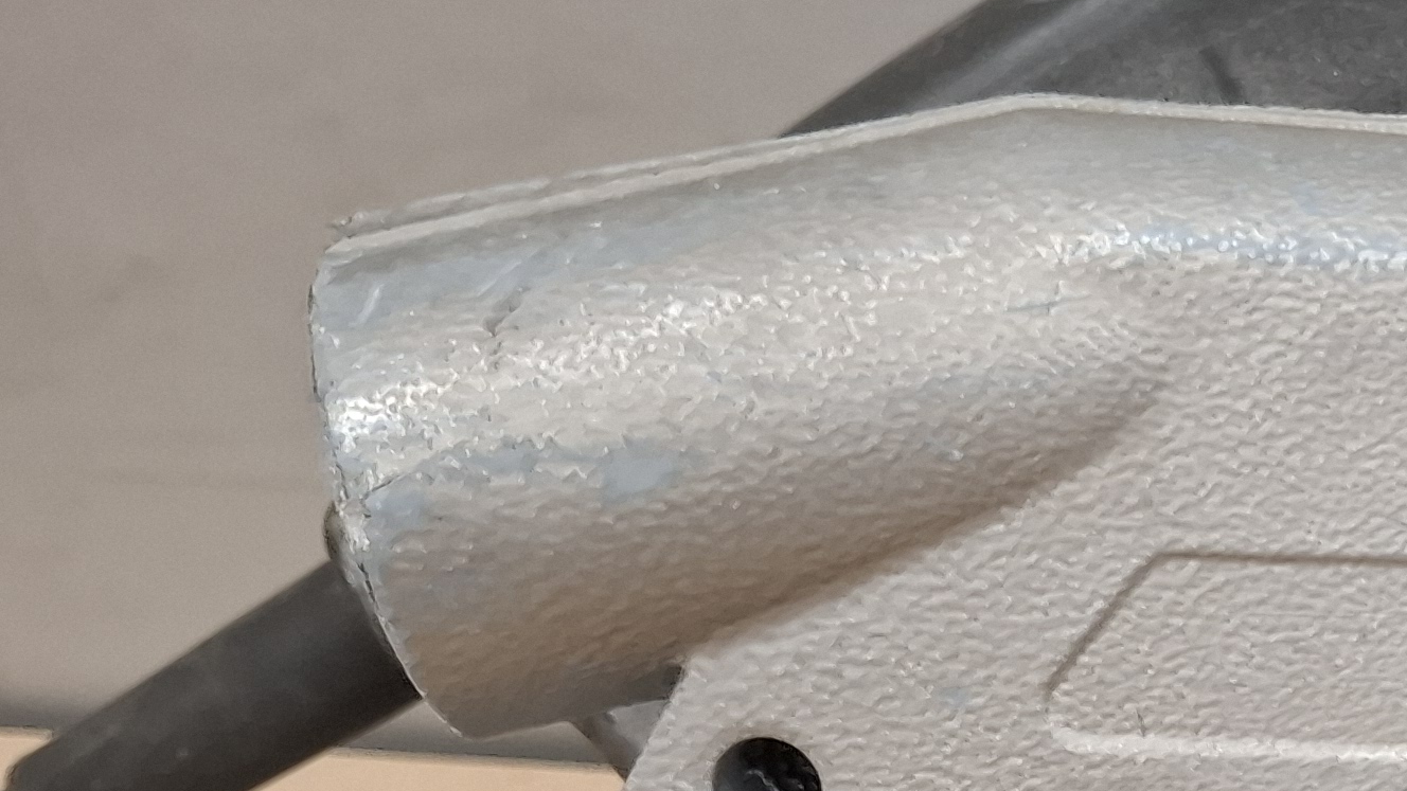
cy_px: 1037
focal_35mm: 77
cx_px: 1670
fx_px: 2873
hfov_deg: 24.9
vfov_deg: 15.0
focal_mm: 5.54
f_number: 1.8
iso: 400
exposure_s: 1/25
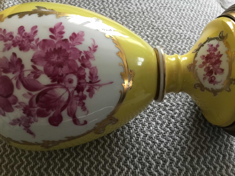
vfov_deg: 45.4
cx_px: 118
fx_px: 210
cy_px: 88
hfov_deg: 58.4
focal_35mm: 31
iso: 160
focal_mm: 3.3
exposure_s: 1/33
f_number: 2.4
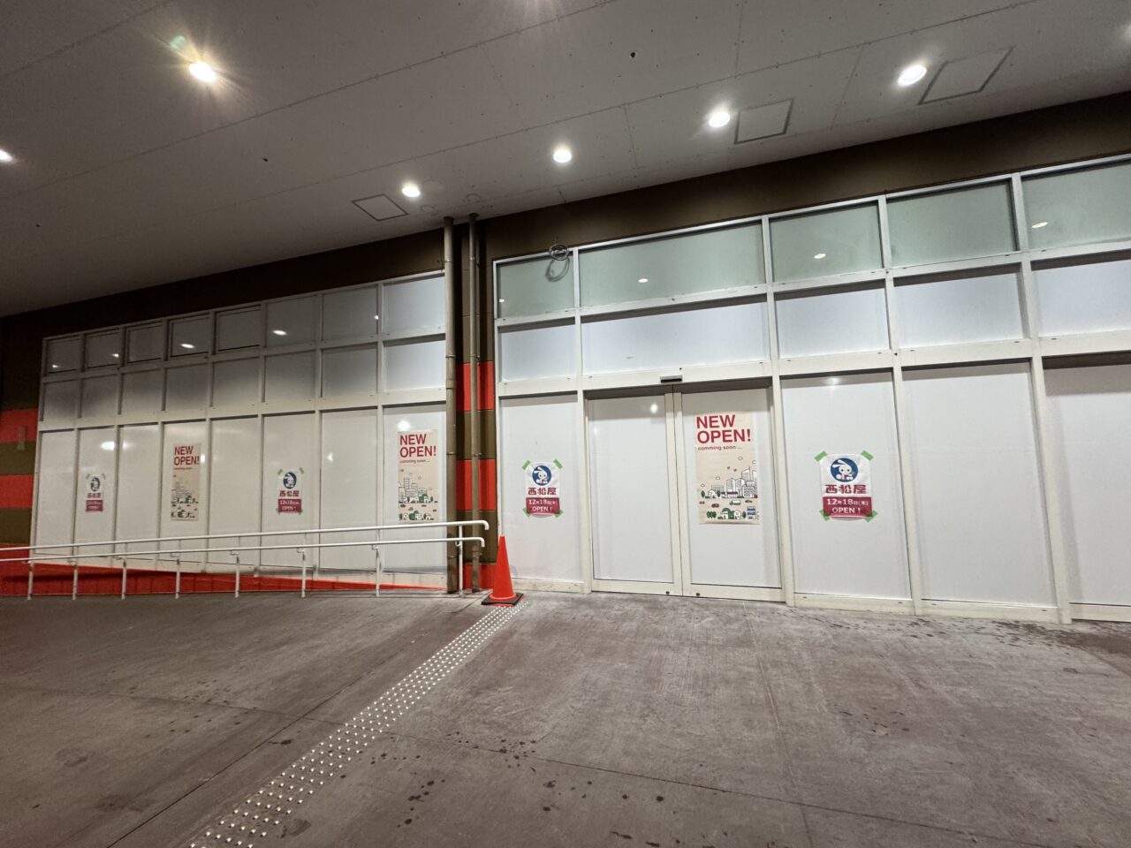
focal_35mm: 14
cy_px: 424
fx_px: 457
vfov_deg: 85.7
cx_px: 566
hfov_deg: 102.1
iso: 200
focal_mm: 2.22
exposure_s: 1/100
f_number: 2.2
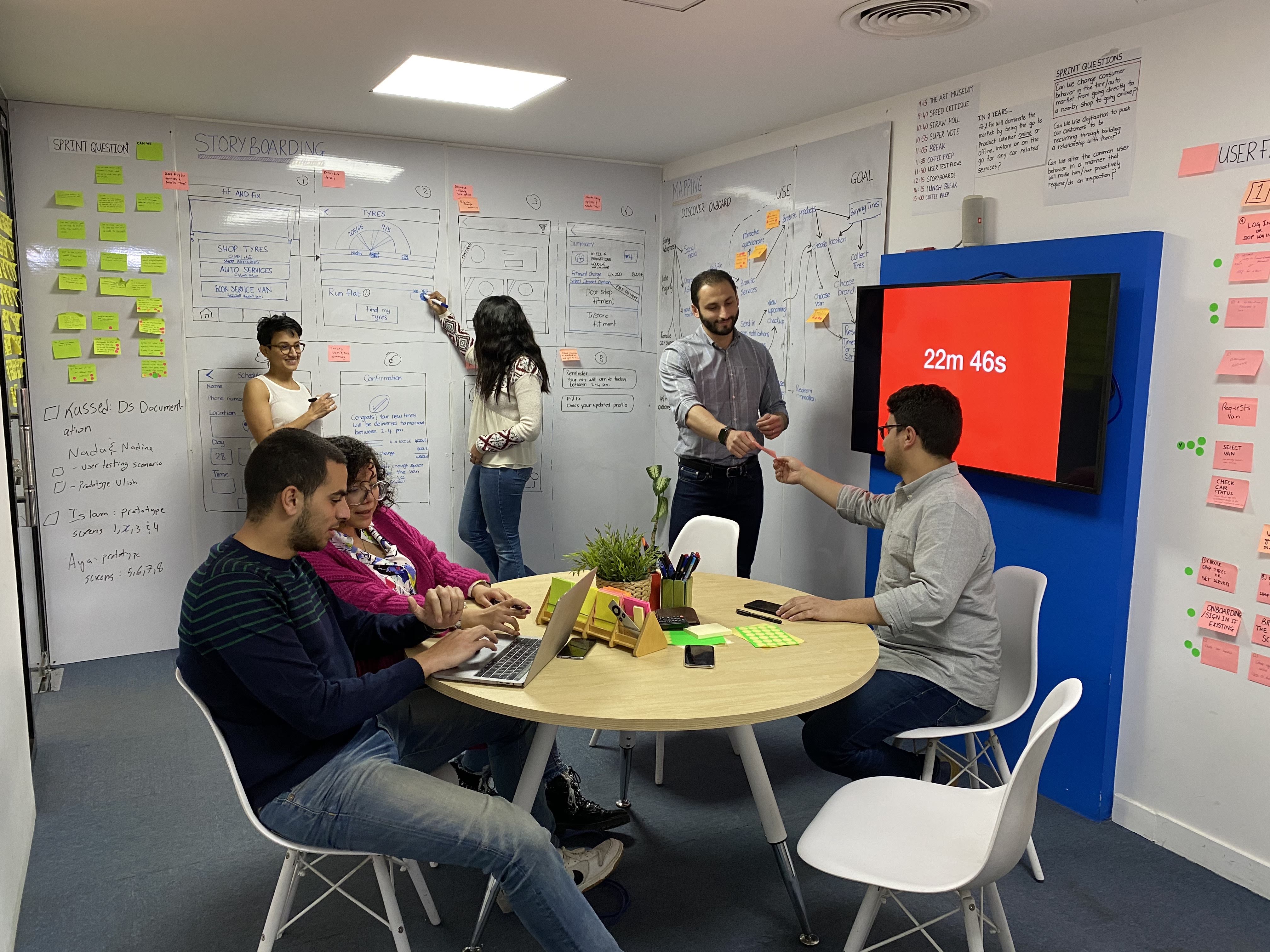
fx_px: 954
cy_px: 476
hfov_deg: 67.3
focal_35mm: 26
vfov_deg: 53.1
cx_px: 635
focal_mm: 4.25
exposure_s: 1/50
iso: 200
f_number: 1.8
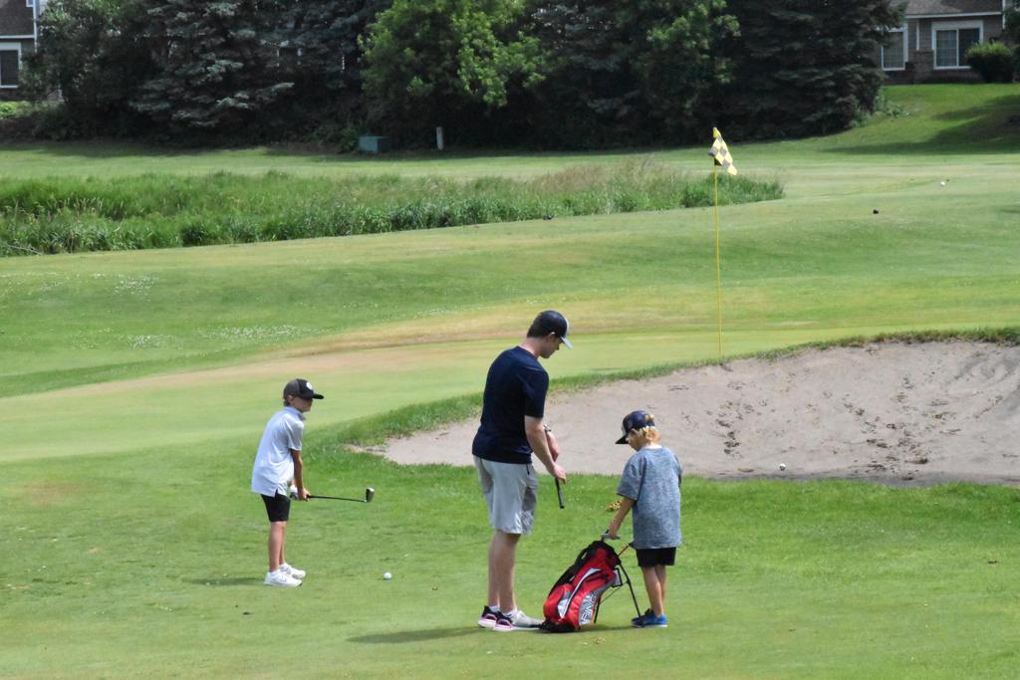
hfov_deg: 9.8
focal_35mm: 210
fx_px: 5950
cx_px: 510
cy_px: 340
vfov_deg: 6.5
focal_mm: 140
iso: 12800
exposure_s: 1/4000
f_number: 25
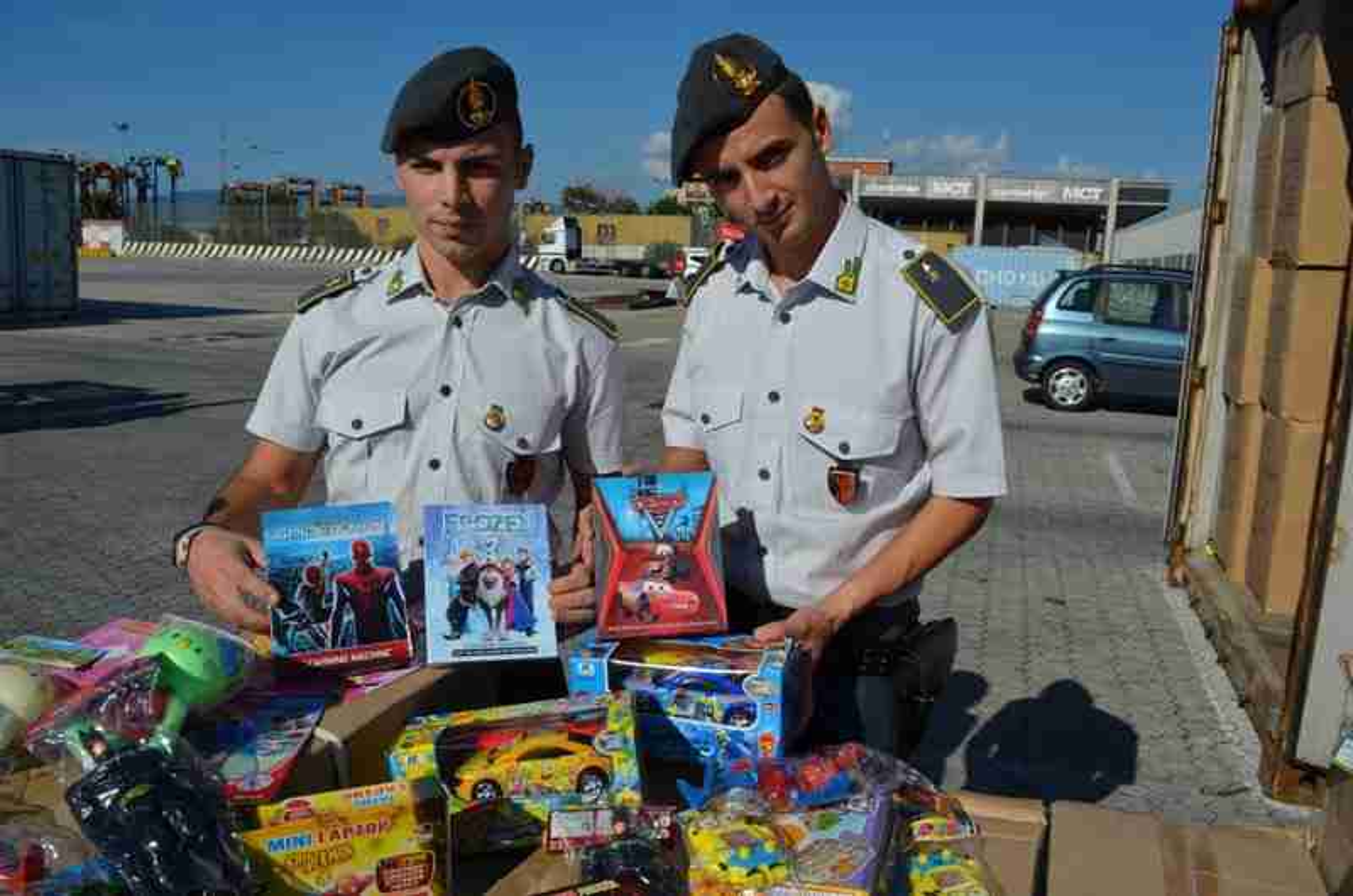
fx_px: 1013
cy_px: 448
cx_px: 676
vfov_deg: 47.7
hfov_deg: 67.5
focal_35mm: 27
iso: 100
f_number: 10
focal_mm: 18
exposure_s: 1/400
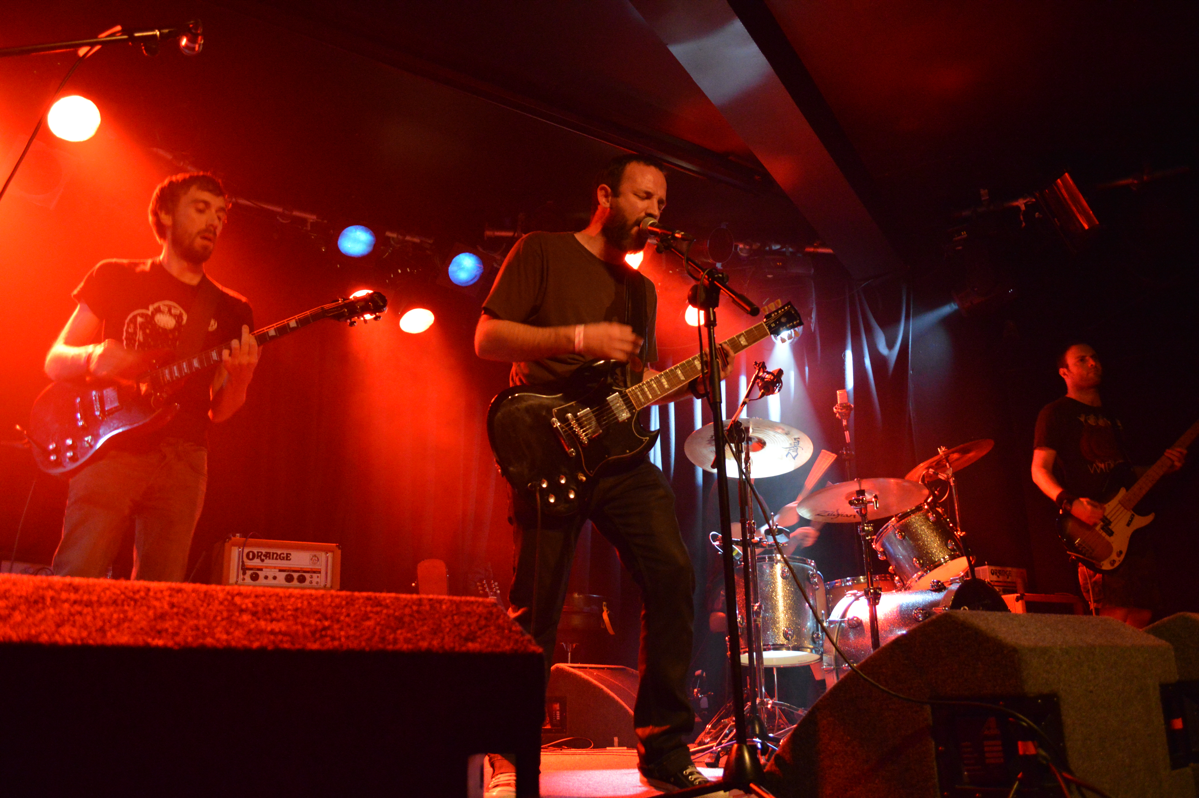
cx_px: 600
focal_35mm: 27
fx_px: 898
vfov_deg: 47.8
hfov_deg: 67.4
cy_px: 399
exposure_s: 1/30
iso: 2500
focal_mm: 18
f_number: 3.5
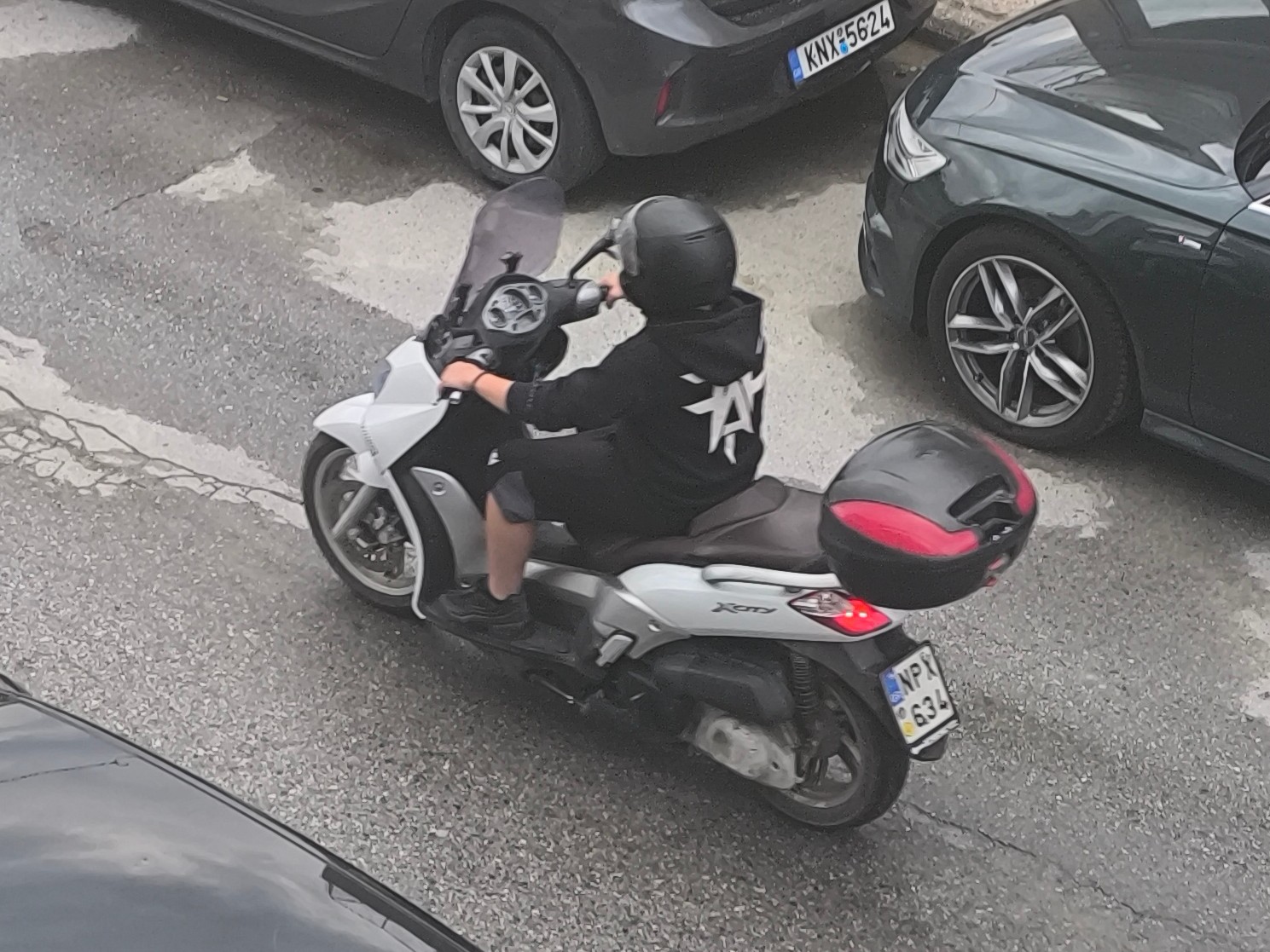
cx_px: 635
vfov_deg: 31.5
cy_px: 476
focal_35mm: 46
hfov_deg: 41.2
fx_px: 1688
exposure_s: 1/331
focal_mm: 6.14
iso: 50
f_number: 1.65
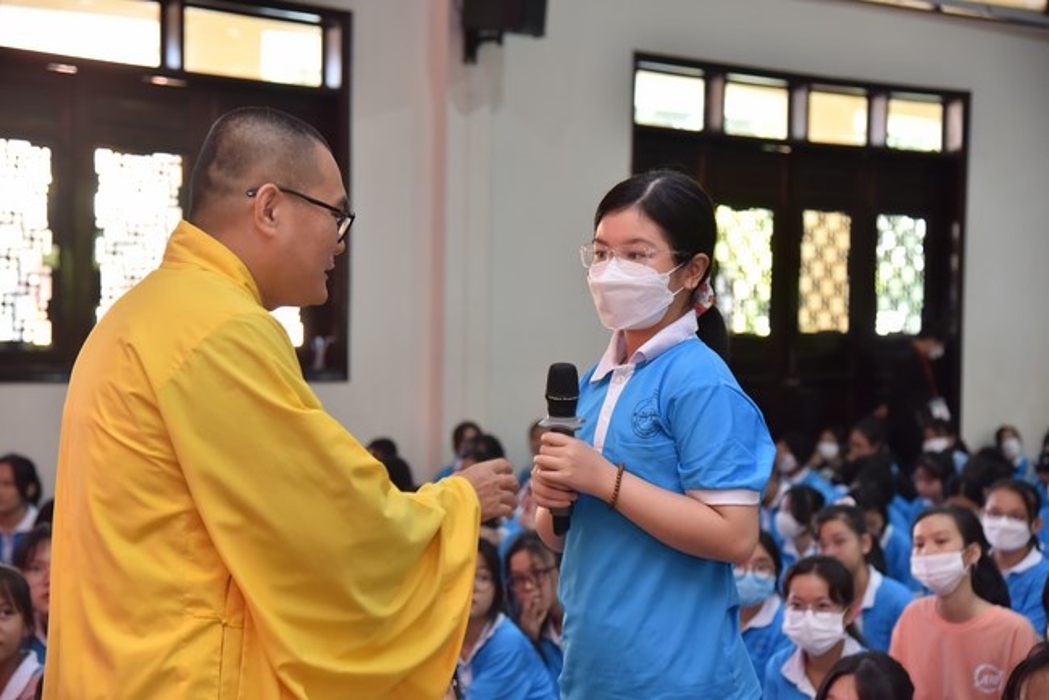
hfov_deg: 28.8
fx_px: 2041
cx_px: 524
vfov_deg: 19.5
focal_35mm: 70
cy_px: 350
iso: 1600
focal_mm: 70
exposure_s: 1/160
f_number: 4.5
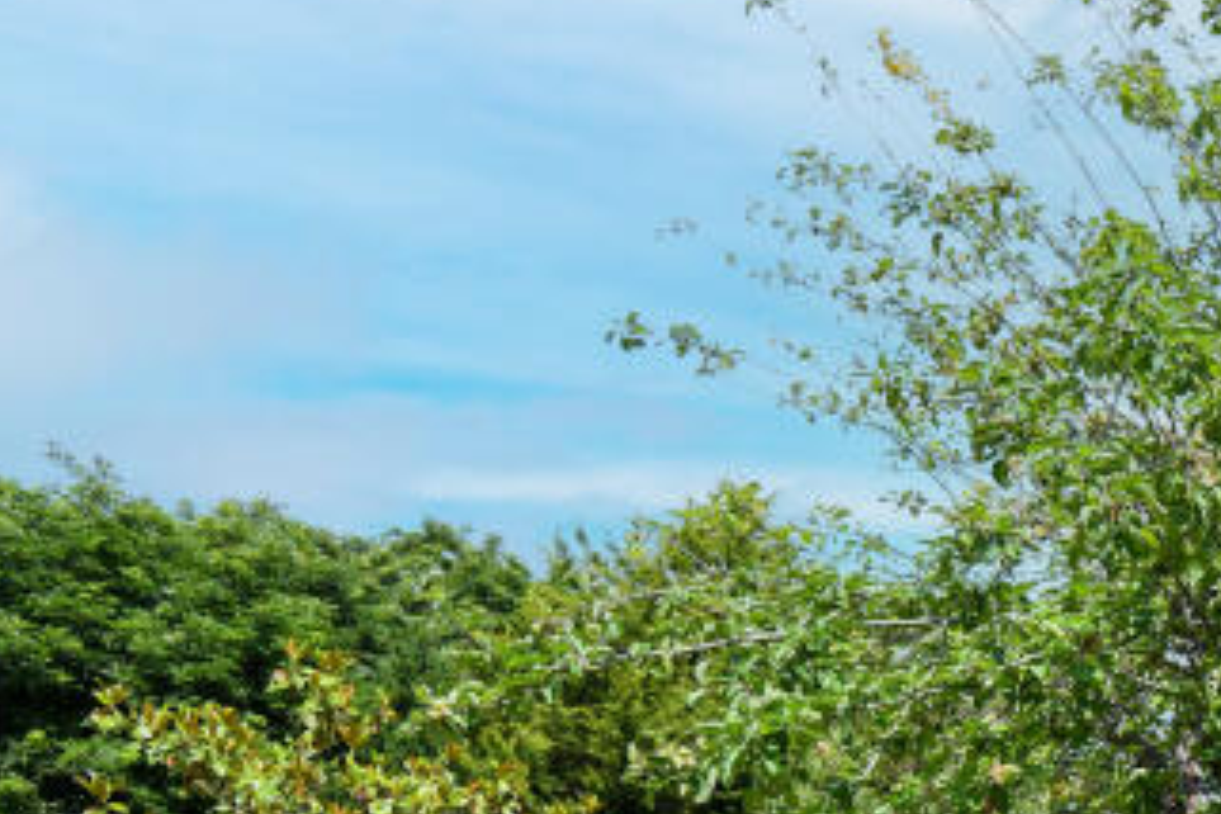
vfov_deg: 22.3
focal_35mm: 51
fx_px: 1730
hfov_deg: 27.1
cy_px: 1181
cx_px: 1841
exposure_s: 1/2500
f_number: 6.3
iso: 640
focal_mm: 16
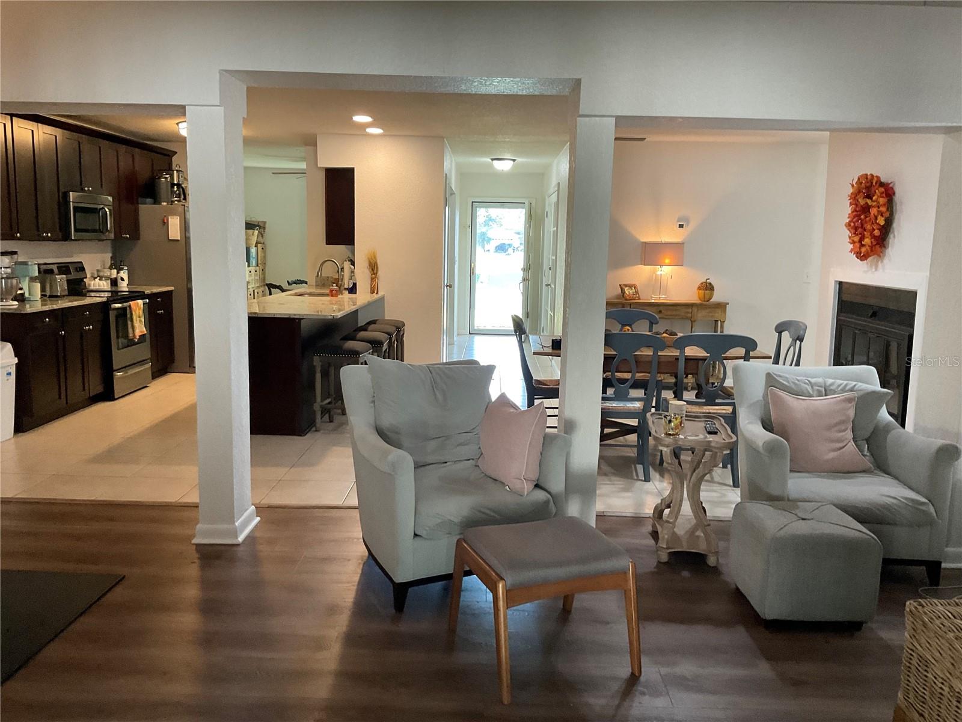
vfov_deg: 48.2
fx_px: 806
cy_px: 361
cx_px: 481
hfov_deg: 61.7
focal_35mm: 29
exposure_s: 1/60
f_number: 1.8
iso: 125
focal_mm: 3
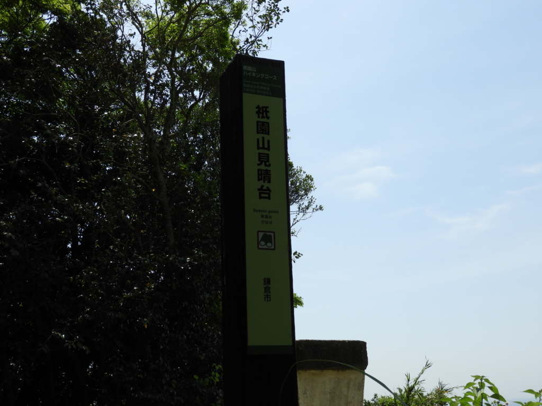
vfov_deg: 36.0
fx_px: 626
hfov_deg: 46.8
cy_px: 203
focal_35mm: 40
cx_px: 271
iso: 100
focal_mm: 7.2
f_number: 3.8
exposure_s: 1/1000
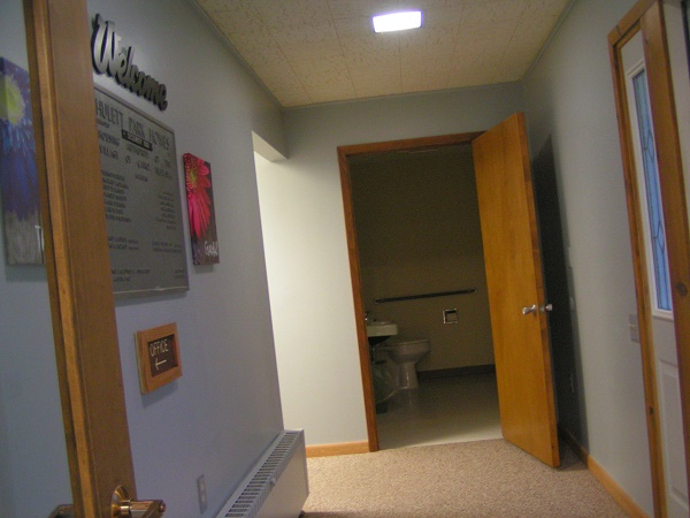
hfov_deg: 49.0
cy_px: 259
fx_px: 757
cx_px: 345
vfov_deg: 37.7
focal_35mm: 38
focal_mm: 5.8
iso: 200
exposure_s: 1/10
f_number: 2.8
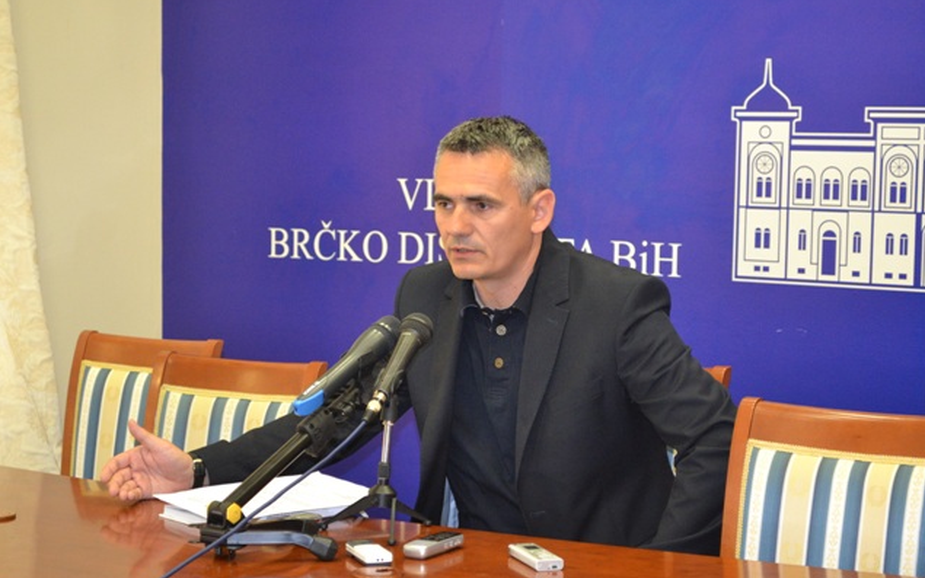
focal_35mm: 74
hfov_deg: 27.8
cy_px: 295
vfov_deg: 17.6
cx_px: 463
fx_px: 1866
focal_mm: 48
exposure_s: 1/60
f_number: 5.6
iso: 2200
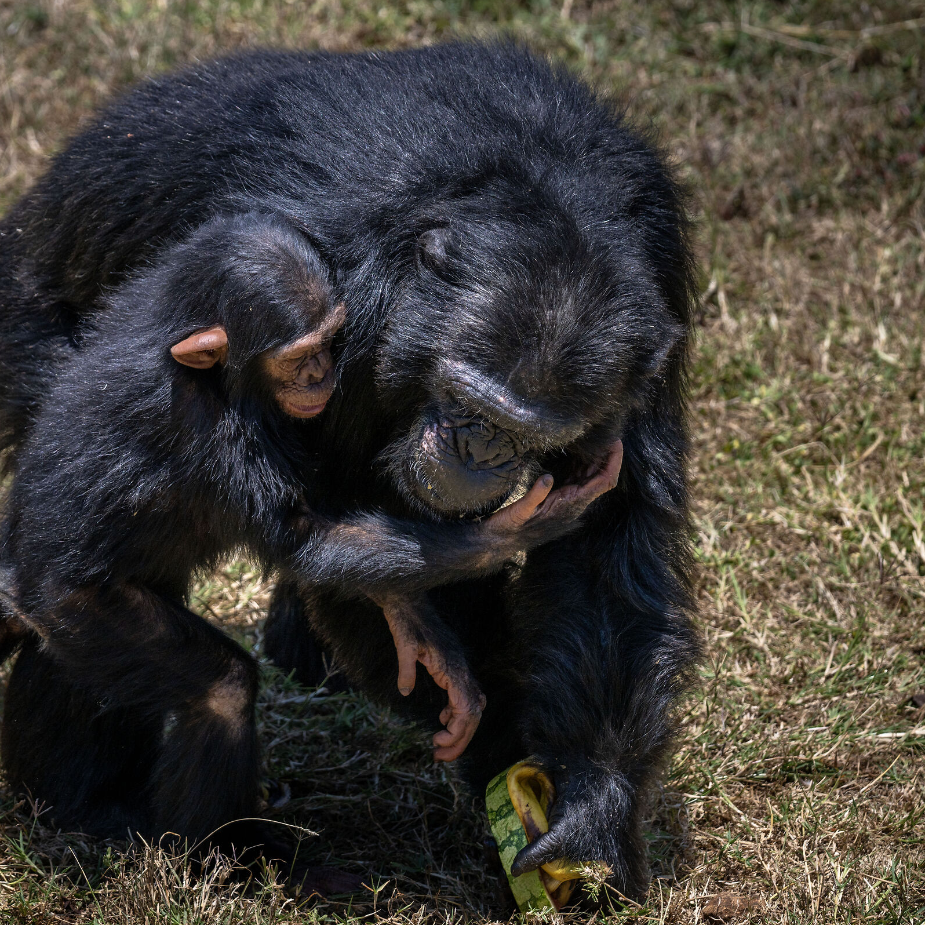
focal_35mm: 409
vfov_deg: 4.3
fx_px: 12365
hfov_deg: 4.3
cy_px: 462
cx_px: 330
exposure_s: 1/1250
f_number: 6
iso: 180
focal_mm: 320
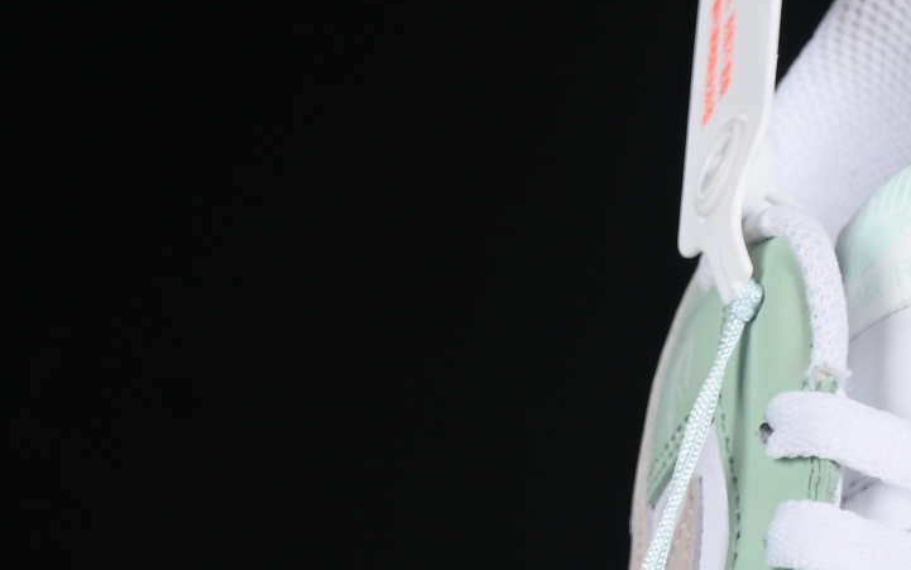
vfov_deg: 4.4
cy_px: 1055
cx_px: 1314
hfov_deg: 7.0
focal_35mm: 295
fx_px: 7326
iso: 160
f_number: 8
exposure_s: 1/80
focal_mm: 50
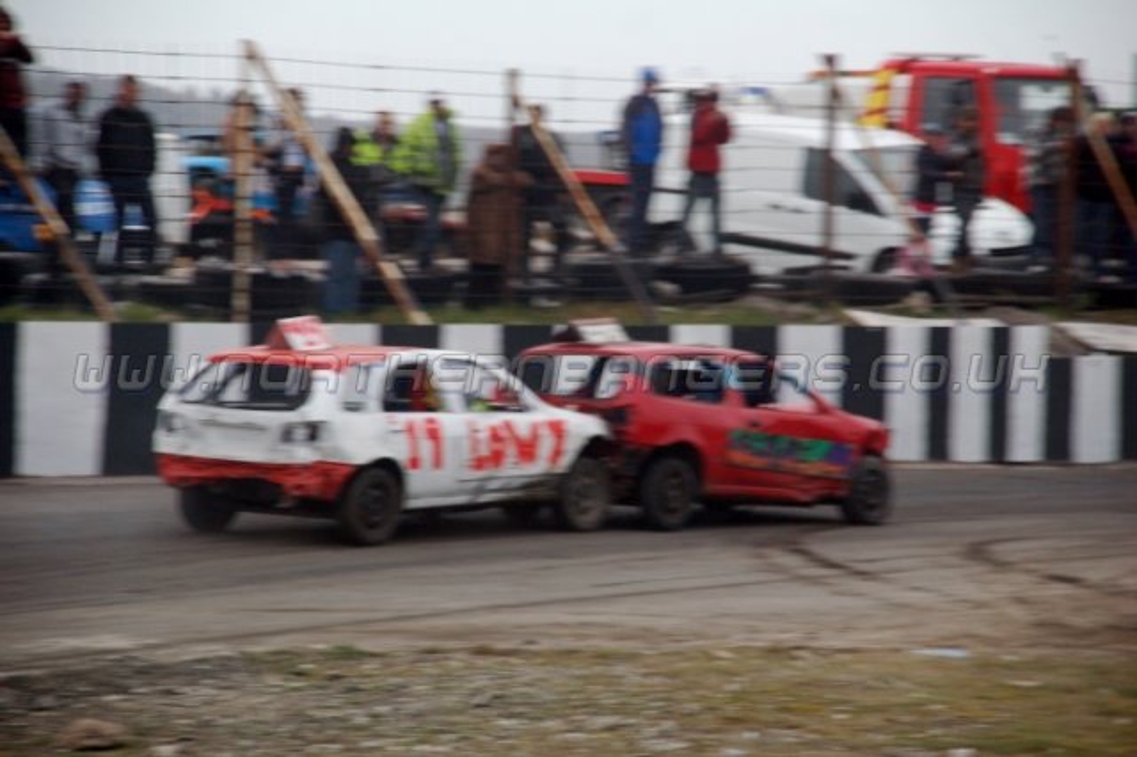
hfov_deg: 11.8
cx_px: 568
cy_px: 378
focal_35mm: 174
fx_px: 5492
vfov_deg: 7.9
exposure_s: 1/200
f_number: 6
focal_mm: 116
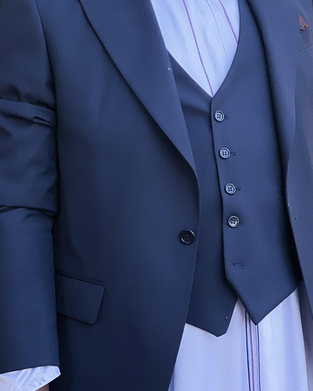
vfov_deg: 13.0
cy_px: 82
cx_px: 168
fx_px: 1714
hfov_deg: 10.4
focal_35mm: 148
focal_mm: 9
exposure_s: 1/33
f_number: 2.8
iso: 125
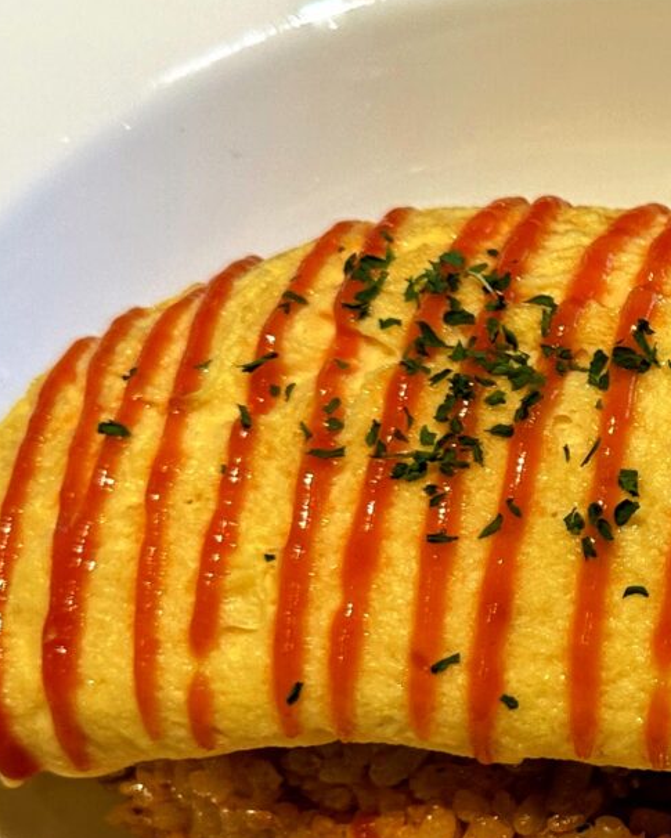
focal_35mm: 99
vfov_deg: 19.2
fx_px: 2457
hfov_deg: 14.4
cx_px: 1050
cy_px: 635
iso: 50
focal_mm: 6.86
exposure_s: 1/113
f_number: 1.78
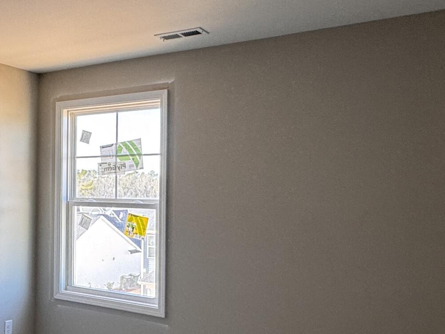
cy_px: 195
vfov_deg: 34.3
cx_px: 58
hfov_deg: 41.8
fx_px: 540
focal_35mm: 42
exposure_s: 1/99
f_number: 2.2
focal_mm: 2.22
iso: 80
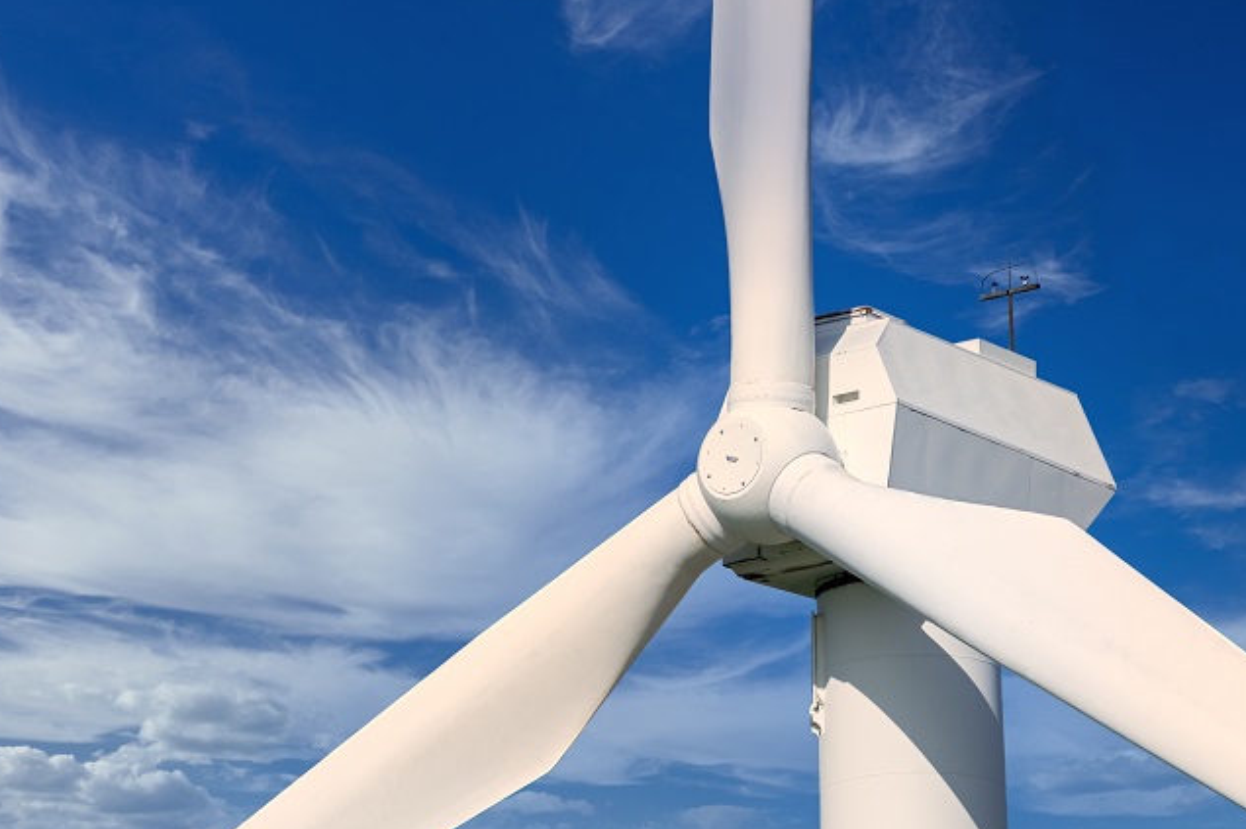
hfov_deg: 4.6
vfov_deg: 3.1
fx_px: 15390
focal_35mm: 445
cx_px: 790
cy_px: 400
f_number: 6.7
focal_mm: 230
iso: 200
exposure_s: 1/1250
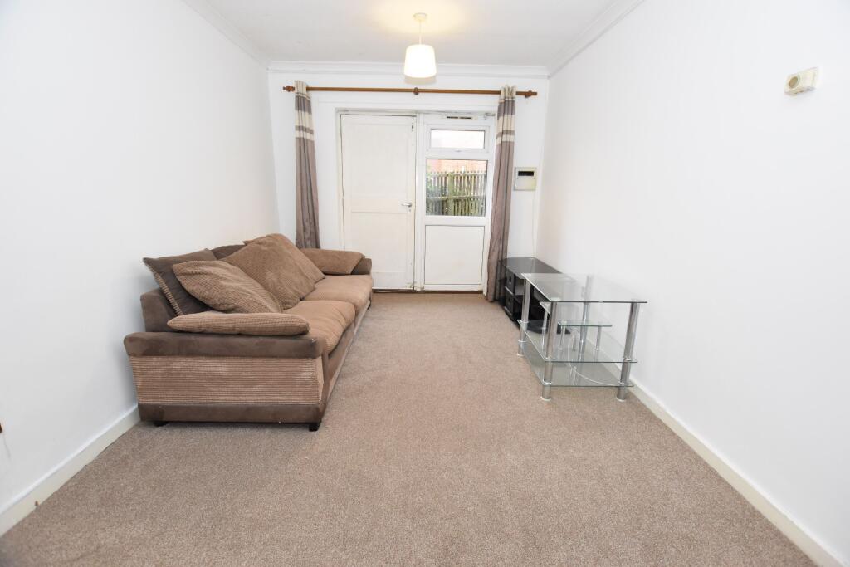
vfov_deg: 77.3
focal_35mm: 15
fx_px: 354
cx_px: 425
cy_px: 284
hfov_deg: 100.4
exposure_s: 1/60
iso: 1600
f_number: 4
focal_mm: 10
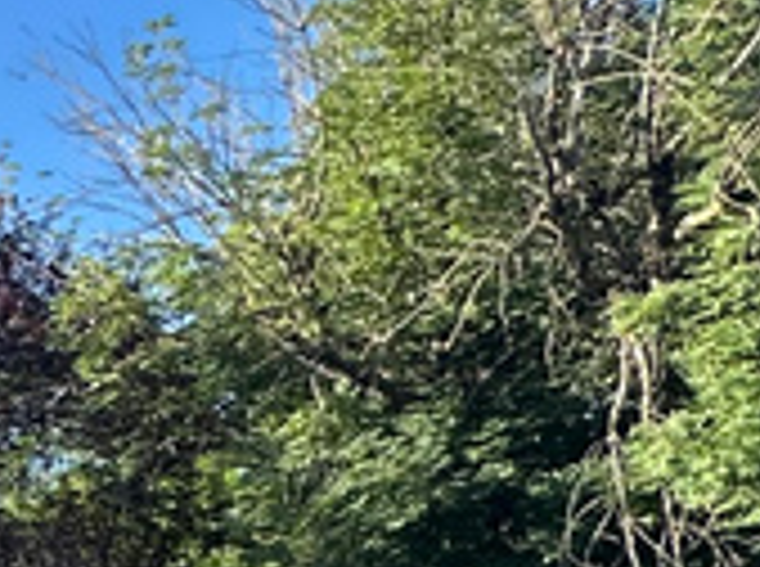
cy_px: 756
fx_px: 1862
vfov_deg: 16.3
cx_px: -1142
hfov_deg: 14.1
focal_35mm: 85
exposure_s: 1/609
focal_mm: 2.22
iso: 40
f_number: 2.2
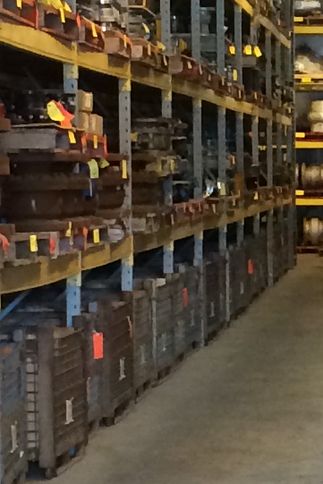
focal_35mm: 182
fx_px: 2448
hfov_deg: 7.3
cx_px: 580
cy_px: 308
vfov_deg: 11.3
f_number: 2.2
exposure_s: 1/30
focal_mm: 4.15
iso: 200
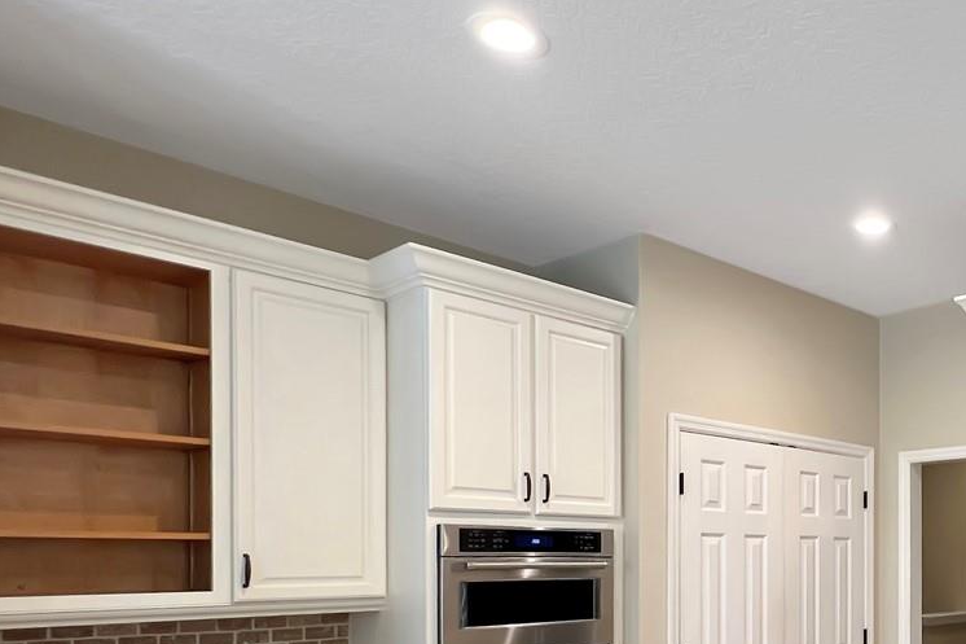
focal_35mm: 29
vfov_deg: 40.0
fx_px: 778
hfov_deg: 54.5
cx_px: 887
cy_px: 630
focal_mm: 1.57
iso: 160
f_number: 1.8
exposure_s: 1/60
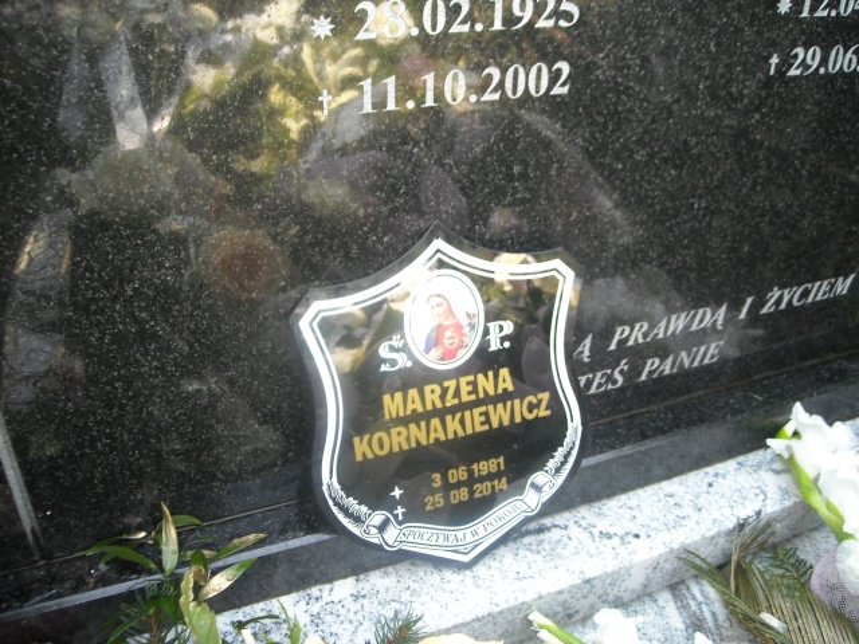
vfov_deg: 40.7
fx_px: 869
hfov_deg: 52.6
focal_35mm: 35
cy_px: 322
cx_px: 430
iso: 200
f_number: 2.8
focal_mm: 5.7
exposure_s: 1/184
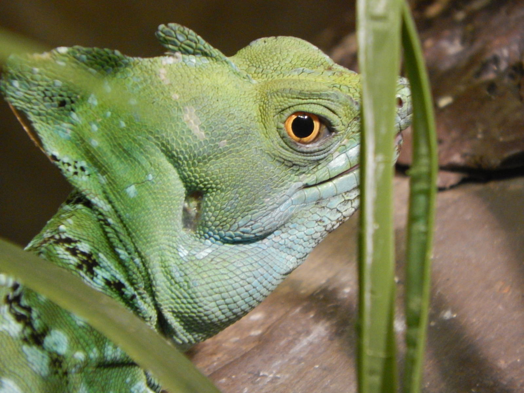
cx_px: 262
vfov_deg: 2.2
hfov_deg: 2.9
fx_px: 10218
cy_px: 196
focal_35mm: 675
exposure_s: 1/20
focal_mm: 120
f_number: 5.8
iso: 800
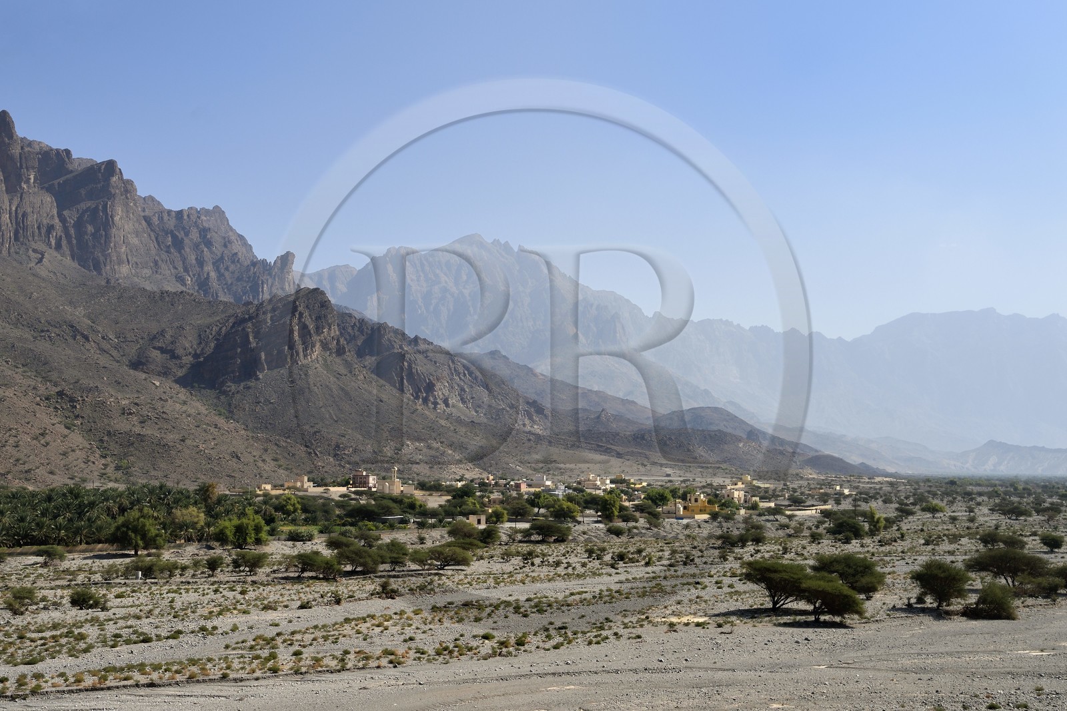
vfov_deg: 28.1
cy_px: 356
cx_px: 534
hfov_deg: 41.1
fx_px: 1422
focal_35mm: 48
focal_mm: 48
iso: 200
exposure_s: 1/1250
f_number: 7.1
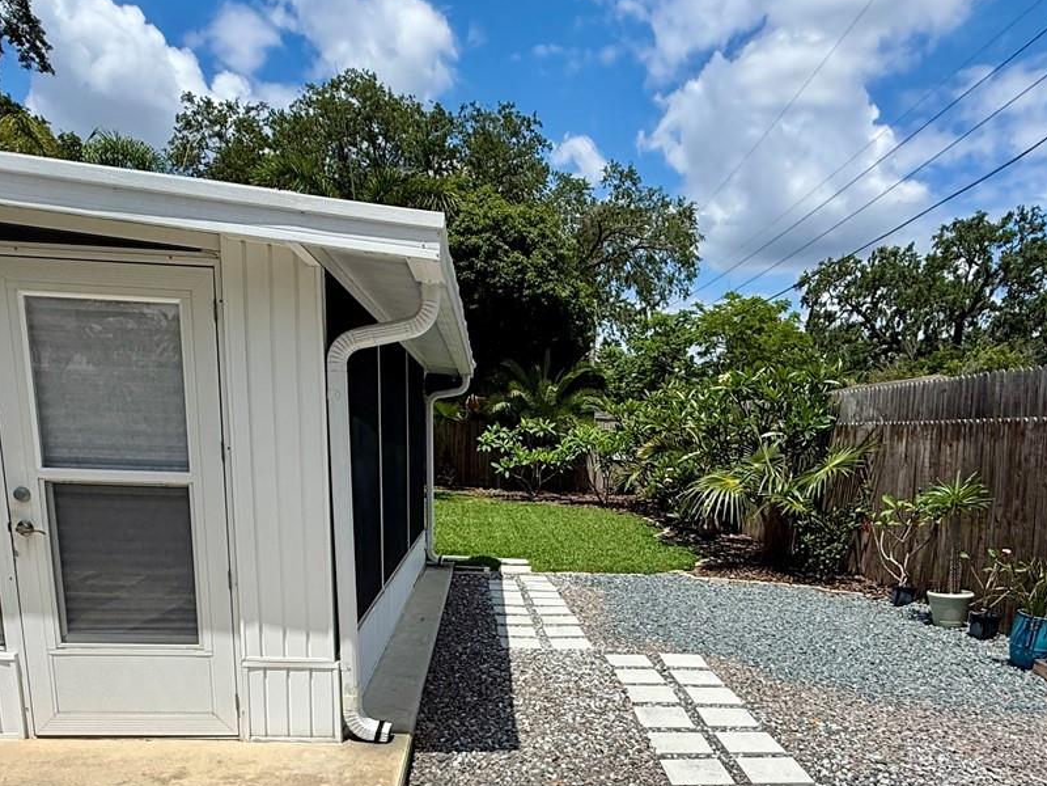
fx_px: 847
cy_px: 645
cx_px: 563
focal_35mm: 28
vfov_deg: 46.7
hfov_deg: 63.4
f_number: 2.2
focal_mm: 2.22
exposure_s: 1/4425
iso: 50
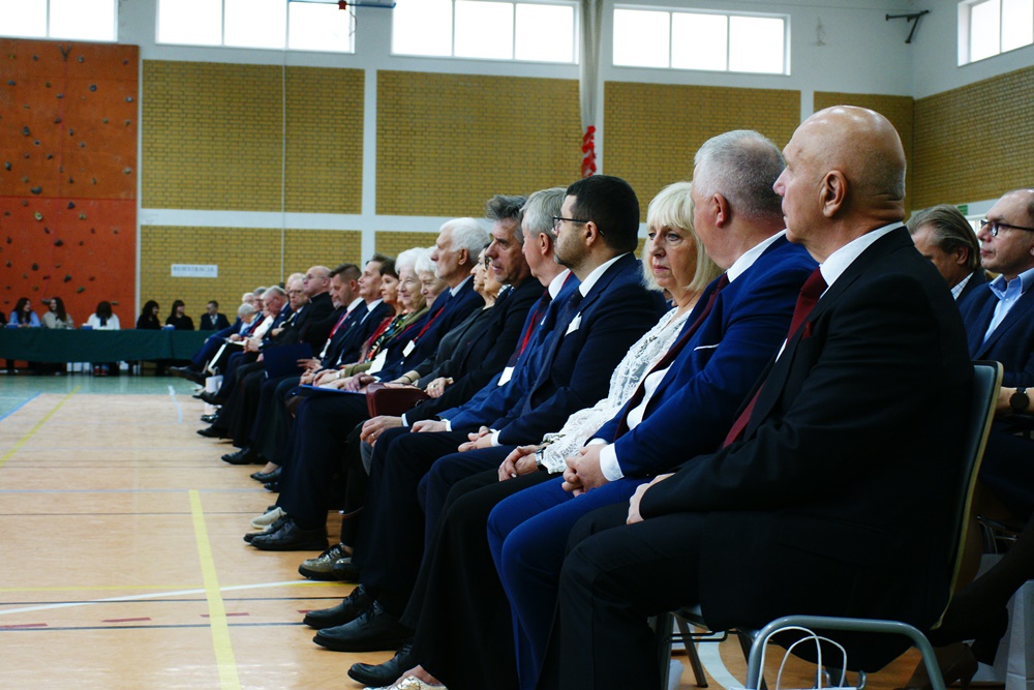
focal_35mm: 52
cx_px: 517
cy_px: 345
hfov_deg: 37.8
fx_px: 1508
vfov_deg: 25.8
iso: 800
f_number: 5.6
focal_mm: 35
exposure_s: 1/50
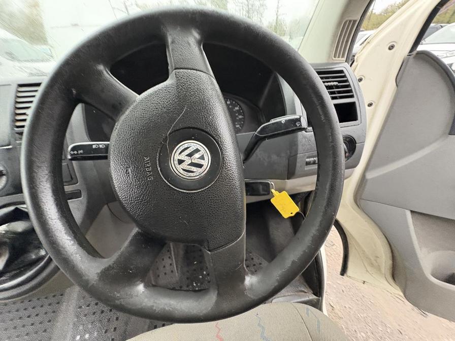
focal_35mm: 14
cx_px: 228
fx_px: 184
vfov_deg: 85.7
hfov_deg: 102.1
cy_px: 170
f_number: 2.2
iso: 640
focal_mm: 2.22
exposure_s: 1/60
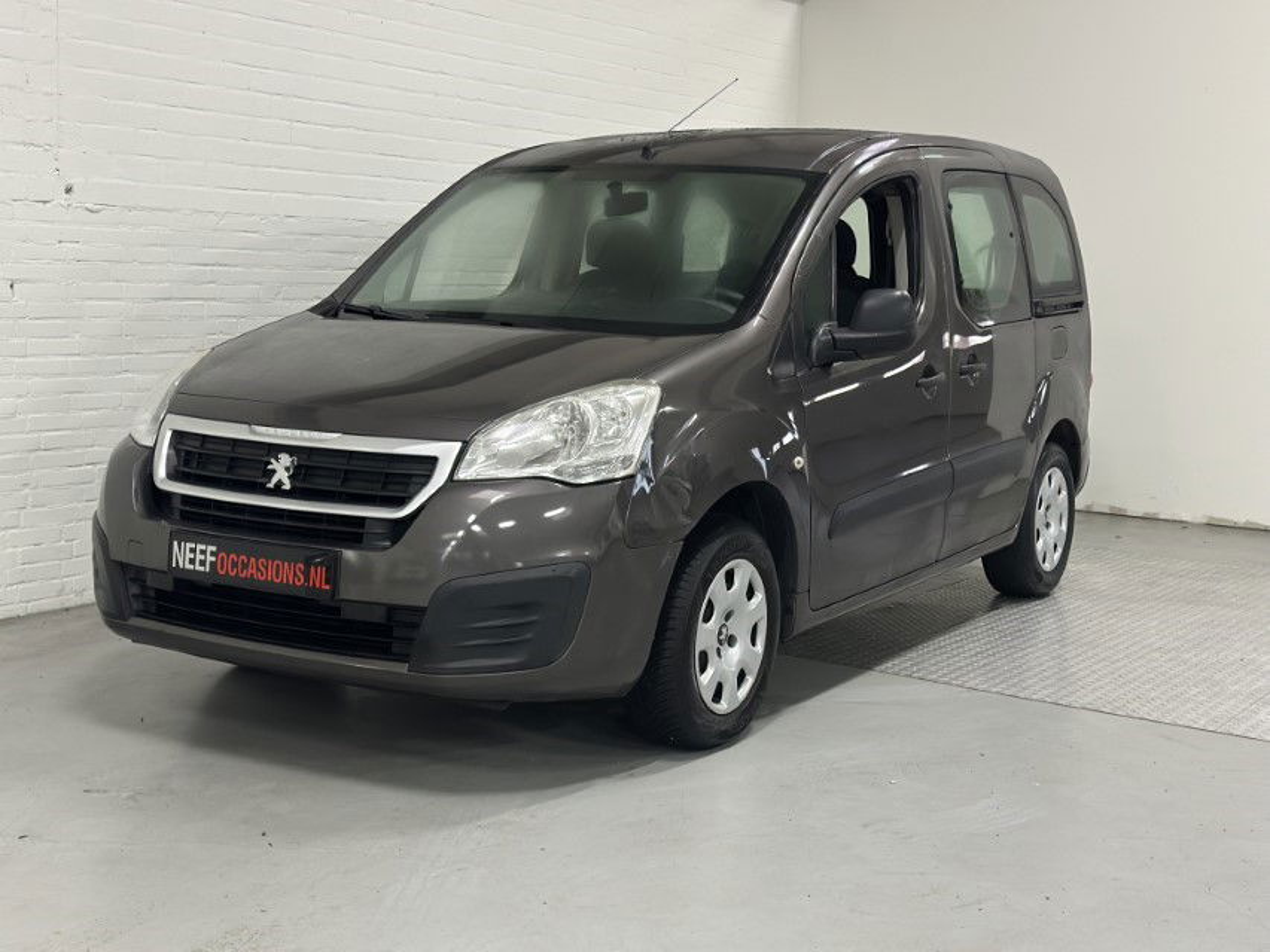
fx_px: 1761
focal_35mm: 48
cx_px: 635
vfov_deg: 30.3
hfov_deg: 39.7
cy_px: 476
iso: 320
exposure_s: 1/50
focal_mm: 6.86
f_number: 1.78
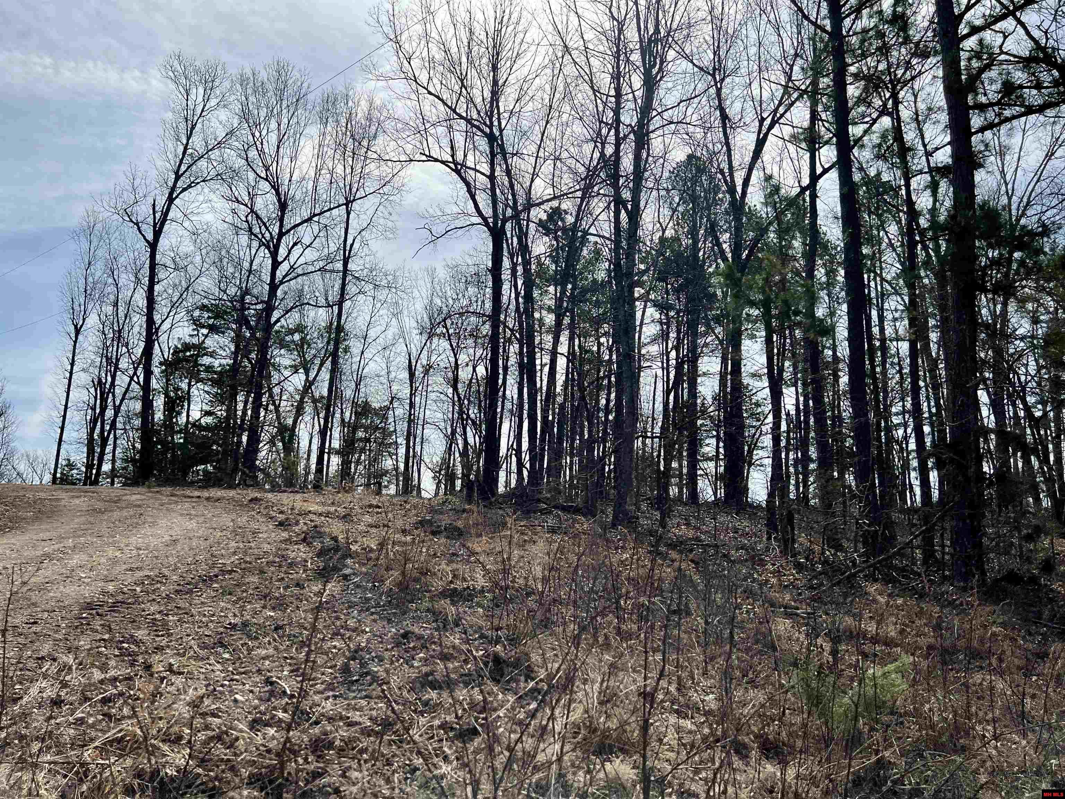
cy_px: 400
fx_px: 800
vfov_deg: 53.1
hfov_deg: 67.3
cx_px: 532
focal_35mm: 26
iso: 50
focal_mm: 5.7
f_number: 1.5
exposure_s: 1/6993
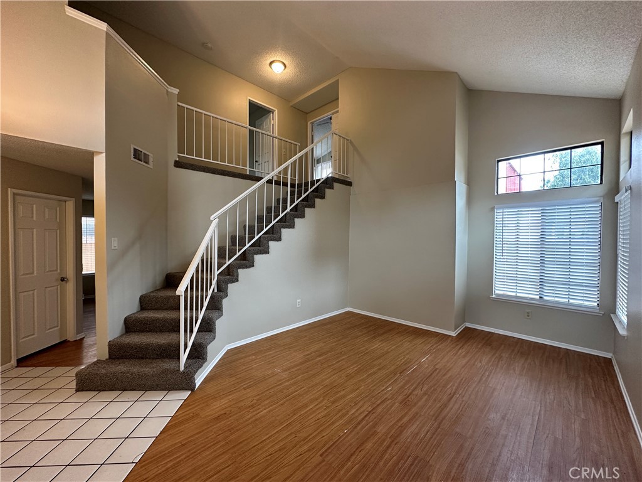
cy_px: 241
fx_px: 260
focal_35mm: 14
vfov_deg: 85.7
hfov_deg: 102.1
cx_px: 321
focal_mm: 2.22
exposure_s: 1/120
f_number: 2.2
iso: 200
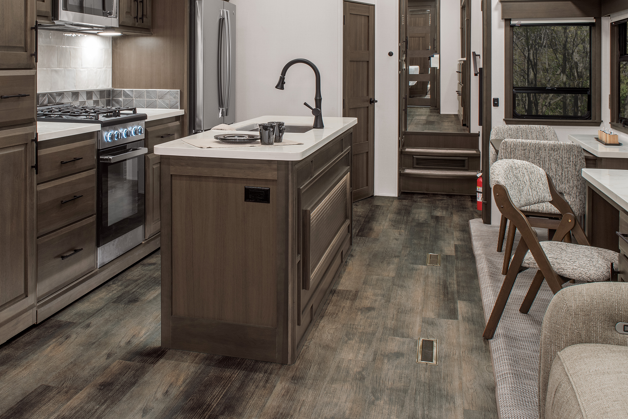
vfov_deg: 36.7
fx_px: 628
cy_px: 156
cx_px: 231
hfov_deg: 52.5
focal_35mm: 36
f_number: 20
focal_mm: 24
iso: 200
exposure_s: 2
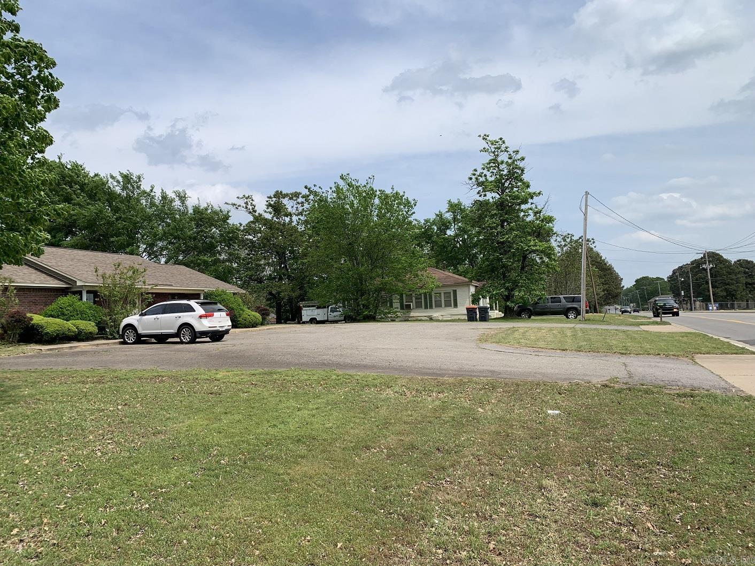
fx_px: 567
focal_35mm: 26
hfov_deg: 67.3
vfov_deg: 53.1
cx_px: 378
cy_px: 283
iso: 25
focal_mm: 4.25
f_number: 1.8
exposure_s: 1/3185
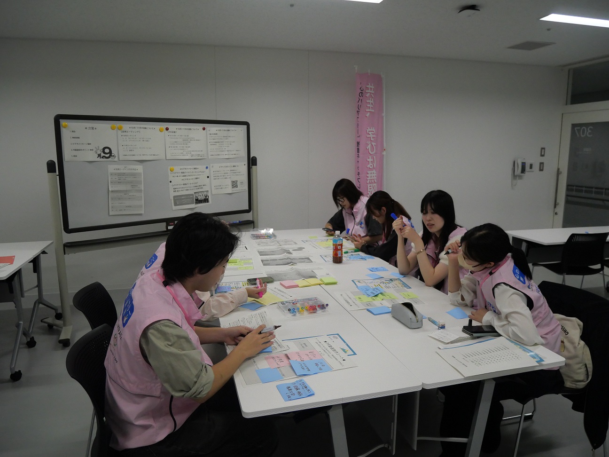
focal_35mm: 24
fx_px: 422
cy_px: 228
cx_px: 304
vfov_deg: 56.8
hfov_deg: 71.6
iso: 2000
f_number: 3.5
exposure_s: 1/1000
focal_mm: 12
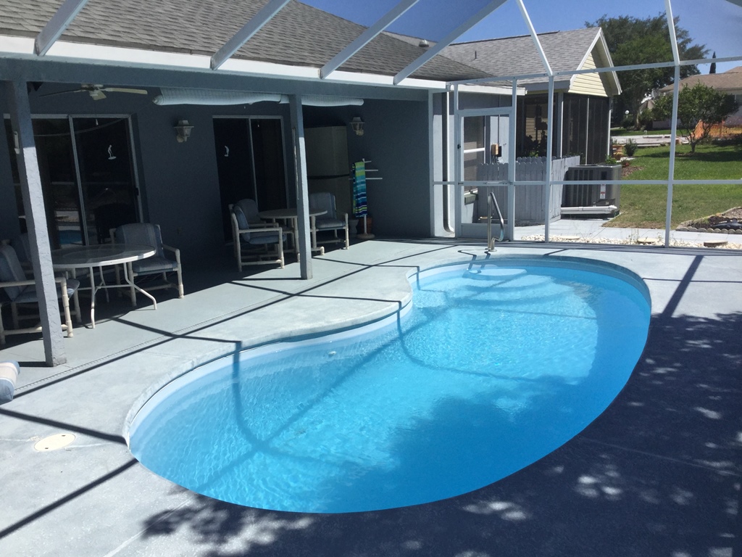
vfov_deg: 45.4
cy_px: 278
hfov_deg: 58.4
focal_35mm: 31
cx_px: 371
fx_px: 664
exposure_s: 1/1199
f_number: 2.4
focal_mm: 3.3
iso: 25
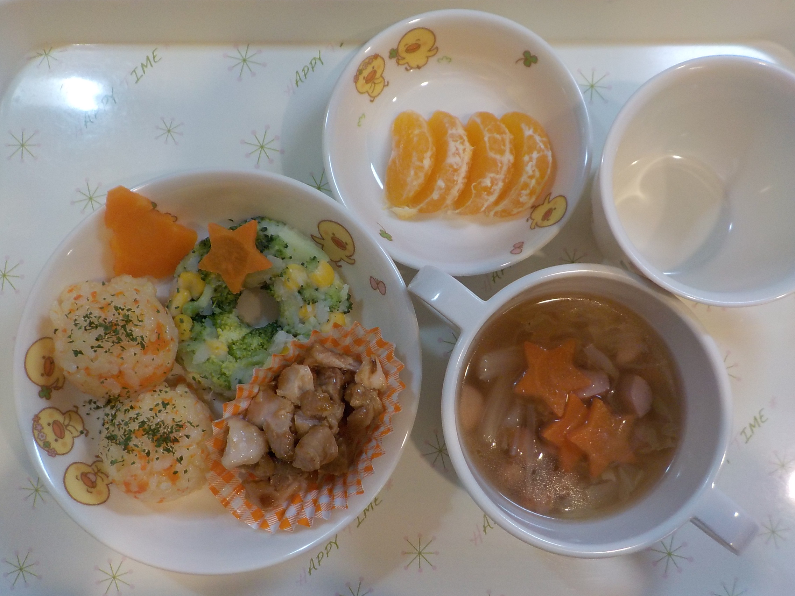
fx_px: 689
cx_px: 398
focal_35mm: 30
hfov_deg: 60.0
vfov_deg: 46.8
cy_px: 298
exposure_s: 1/30
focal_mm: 4.1
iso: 200
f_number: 3.3
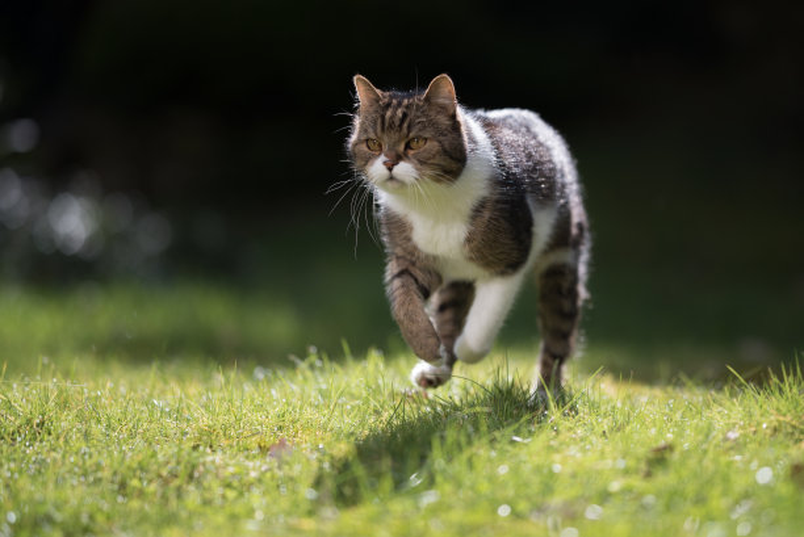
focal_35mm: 135
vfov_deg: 10.2
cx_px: 402
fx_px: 3017
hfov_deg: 15.2
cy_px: 268
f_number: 1.8
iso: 110
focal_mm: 135
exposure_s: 1/4000
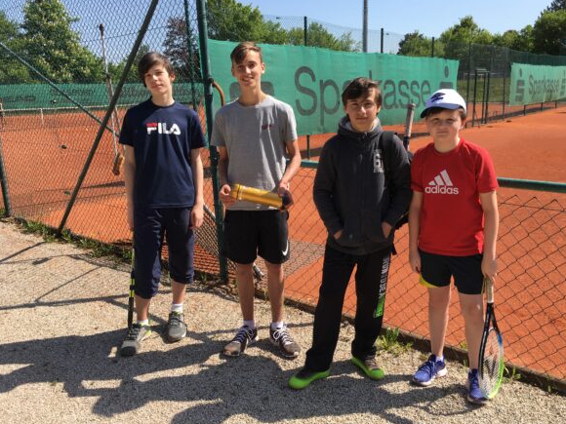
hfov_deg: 60.0
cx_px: 290
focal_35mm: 30
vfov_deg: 46.8
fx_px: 491
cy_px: 212
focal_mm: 4.15
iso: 25
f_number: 2.2
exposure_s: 1/1026
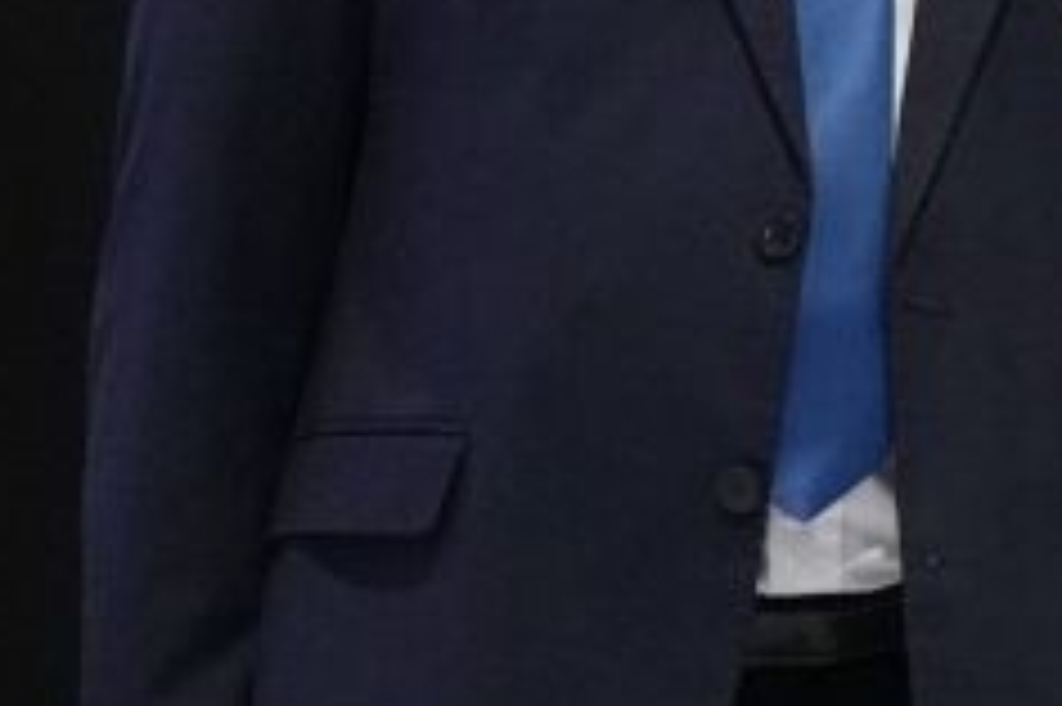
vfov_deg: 2.6
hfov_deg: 3.7
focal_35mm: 534
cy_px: 292
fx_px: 15742
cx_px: 3915
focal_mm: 70
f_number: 2.8
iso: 3200
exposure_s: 1/250
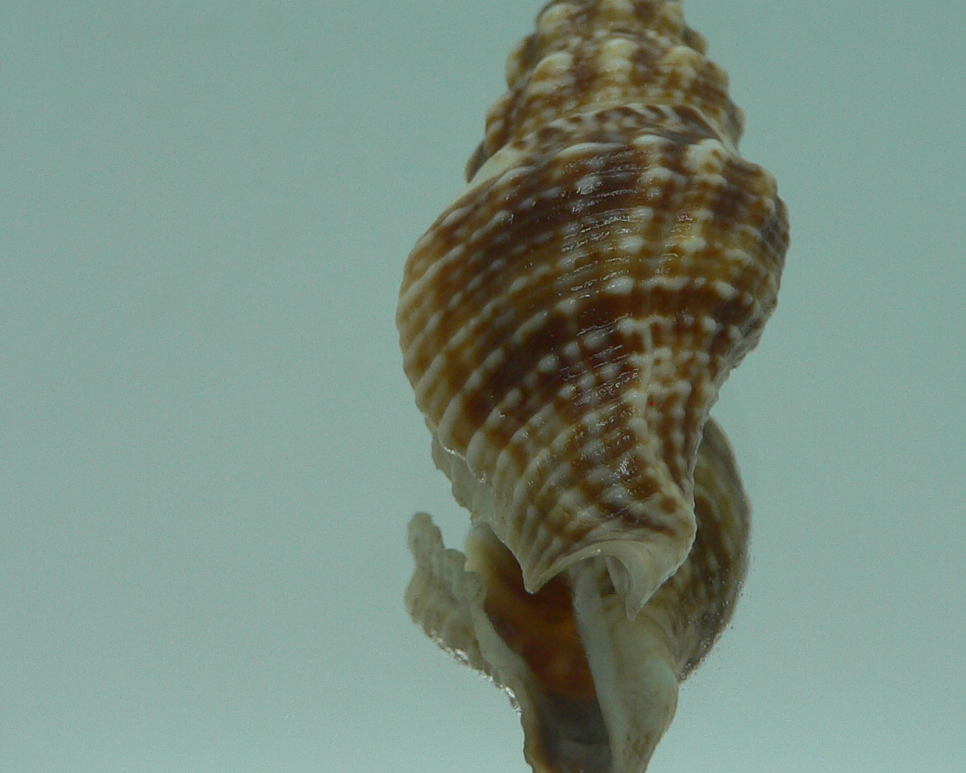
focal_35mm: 56
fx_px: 1601
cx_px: 563
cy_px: 287
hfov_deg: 33.5
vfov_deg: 27.0
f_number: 2.8
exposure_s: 1/80
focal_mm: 4.6
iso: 80
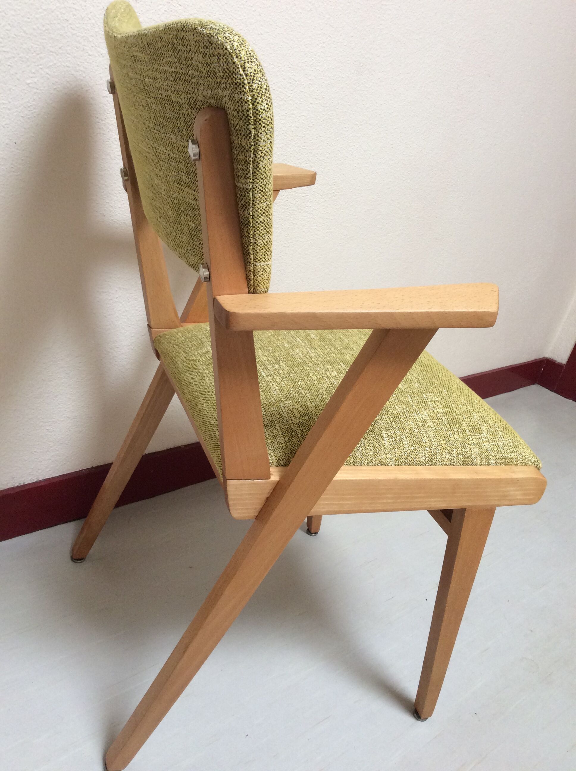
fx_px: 712
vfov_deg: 56.9
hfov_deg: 44.1
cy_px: 386
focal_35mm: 32
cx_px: 288
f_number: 2.4
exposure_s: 1/25
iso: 100
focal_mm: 3.3
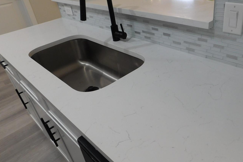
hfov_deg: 61.2
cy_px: 76
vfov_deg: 43.6
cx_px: 151
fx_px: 203
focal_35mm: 30
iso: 125
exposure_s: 1/40
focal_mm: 4
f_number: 3
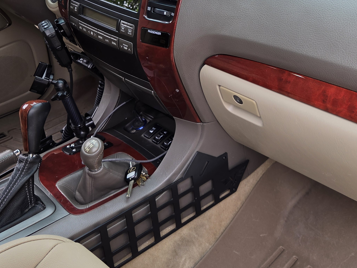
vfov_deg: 31.1
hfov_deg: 41.7
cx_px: 231
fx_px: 464
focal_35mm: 45
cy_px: 43
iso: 50
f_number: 1.8
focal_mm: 5.4
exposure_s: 1/359
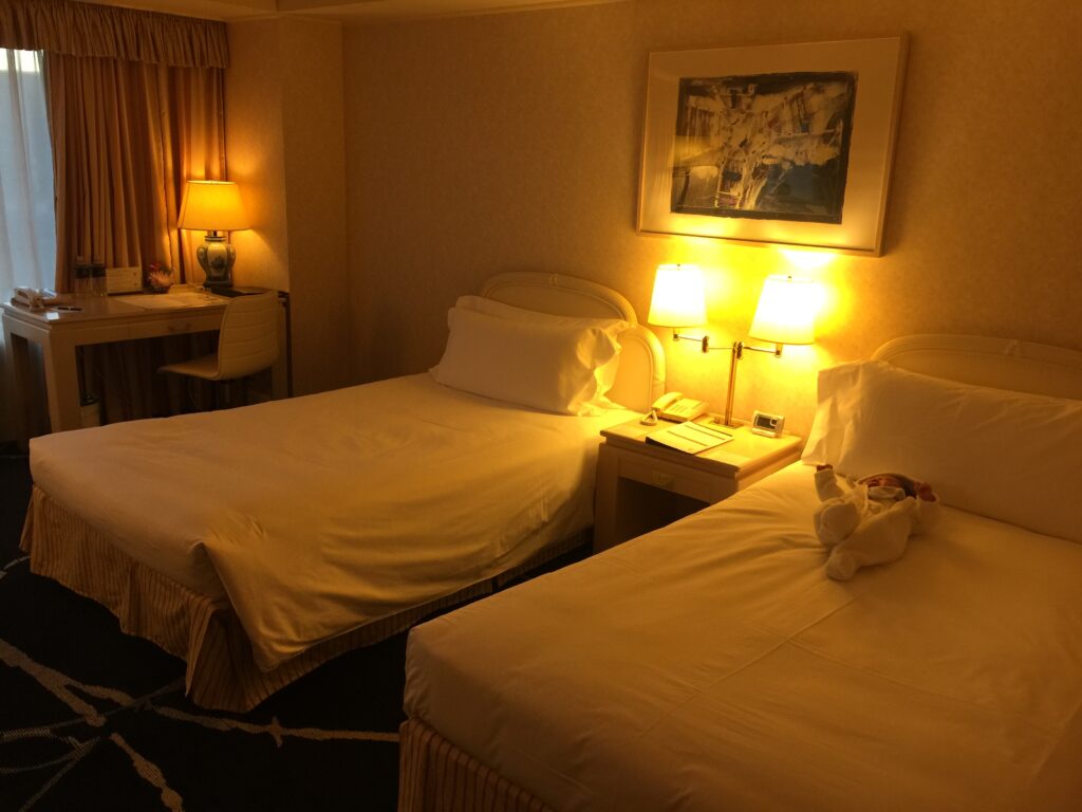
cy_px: 406
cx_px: 541
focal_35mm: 29
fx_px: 906
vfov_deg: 48.2
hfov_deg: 61.7
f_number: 2.2
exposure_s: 1/15
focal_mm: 4.15
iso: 50
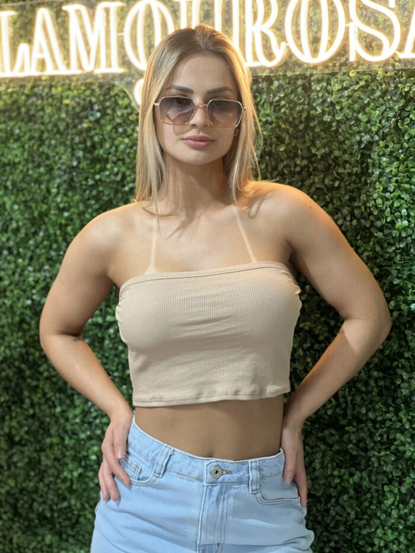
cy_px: 276
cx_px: 208
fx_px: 1231
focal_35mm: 77
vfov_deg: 25.3
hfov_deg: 19.1
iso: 160
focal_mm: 9
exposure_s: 1/40
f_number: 2.8
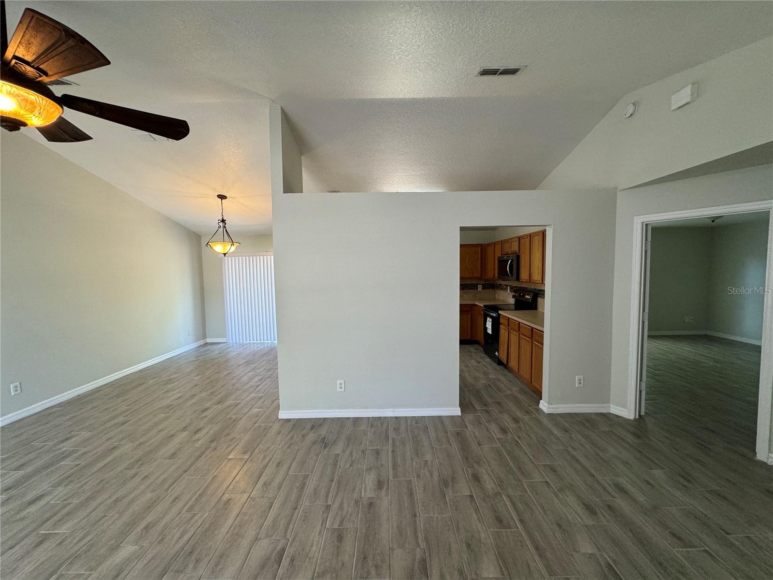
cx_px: 386
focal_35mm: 14
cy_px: 290
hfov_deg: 102.1
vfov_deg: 85.7
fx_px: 313
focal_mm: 2.22
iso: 160
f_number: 2.2
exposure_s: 1/120
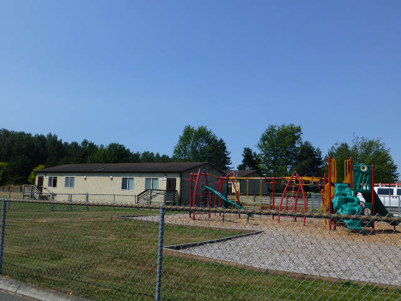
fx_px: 348
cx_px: 200
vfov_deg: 46.8
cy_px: 150
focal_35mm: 30
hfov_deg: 60.0
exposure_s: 1/1300
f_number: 4
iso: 100
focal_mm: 5.4
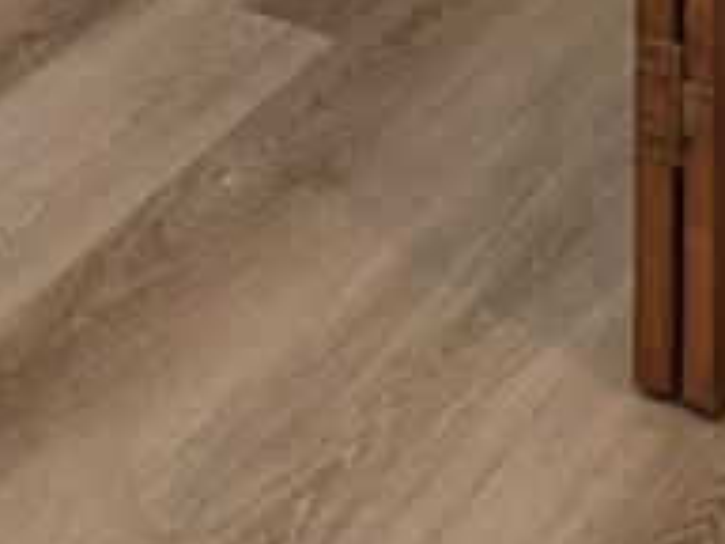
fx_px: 3016
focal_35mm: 144
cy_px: -1133
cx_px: -64
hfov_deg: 13.4
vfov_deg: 8.5
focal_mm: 6.3
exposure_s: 1/120
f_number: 1.7
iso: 125
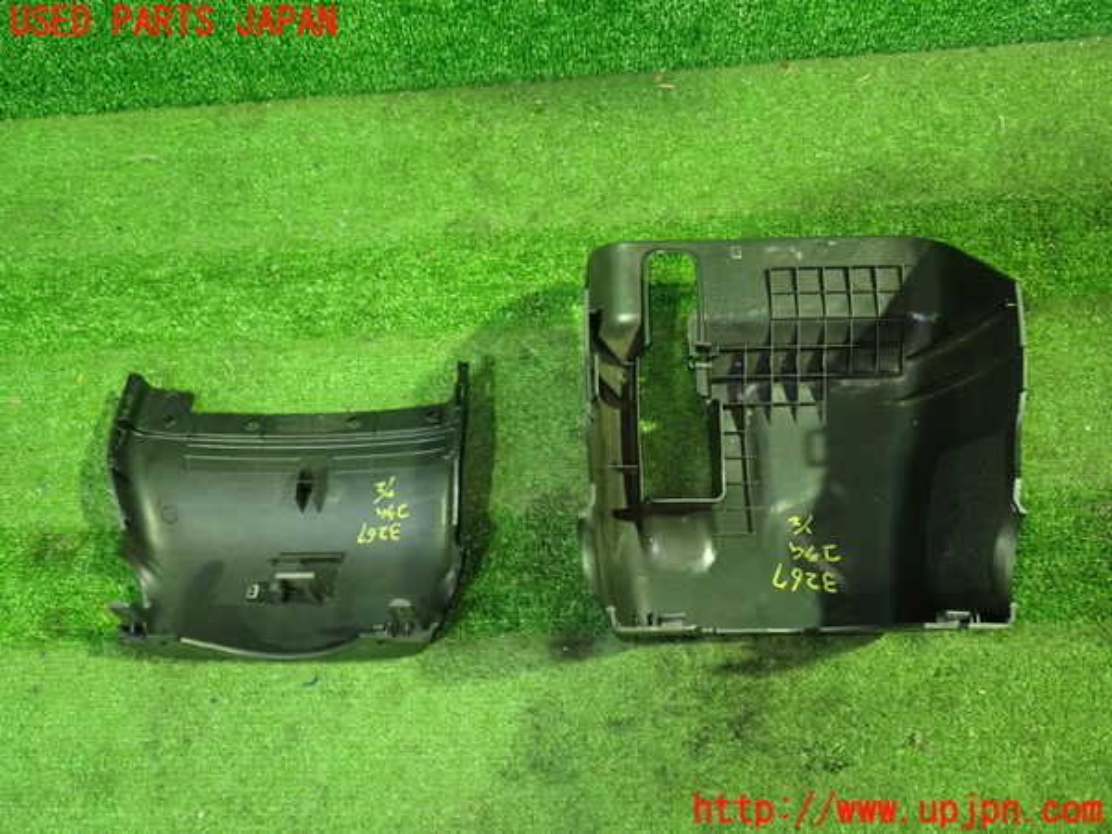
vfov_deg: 46.8
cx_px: 556
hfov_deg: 60.0
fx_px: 964
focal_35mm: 30
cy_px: 417
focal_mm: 5.4
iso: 800
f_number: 2.3
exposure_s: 1/25
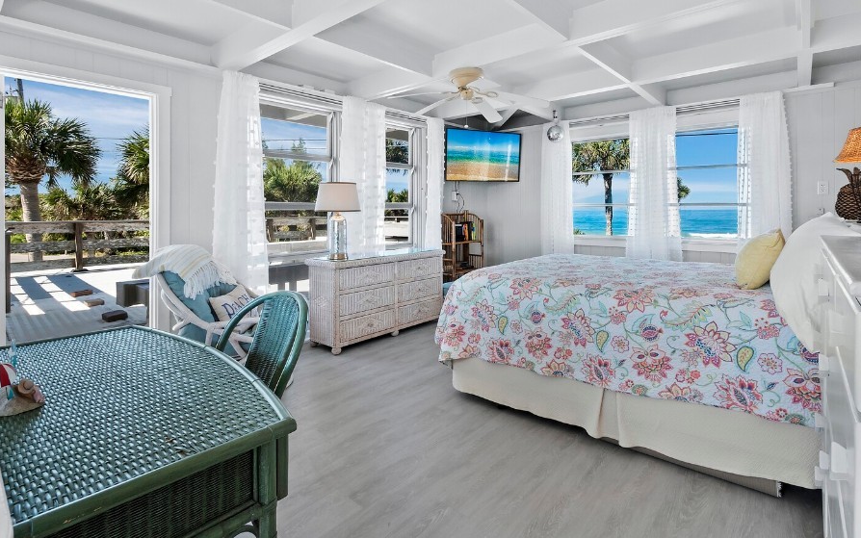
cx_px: 477
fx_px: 399
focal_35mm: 17
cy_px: 200
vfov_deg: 66.9
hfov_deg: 94.0
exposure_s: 1/10
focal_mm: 7
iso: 400
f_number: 11
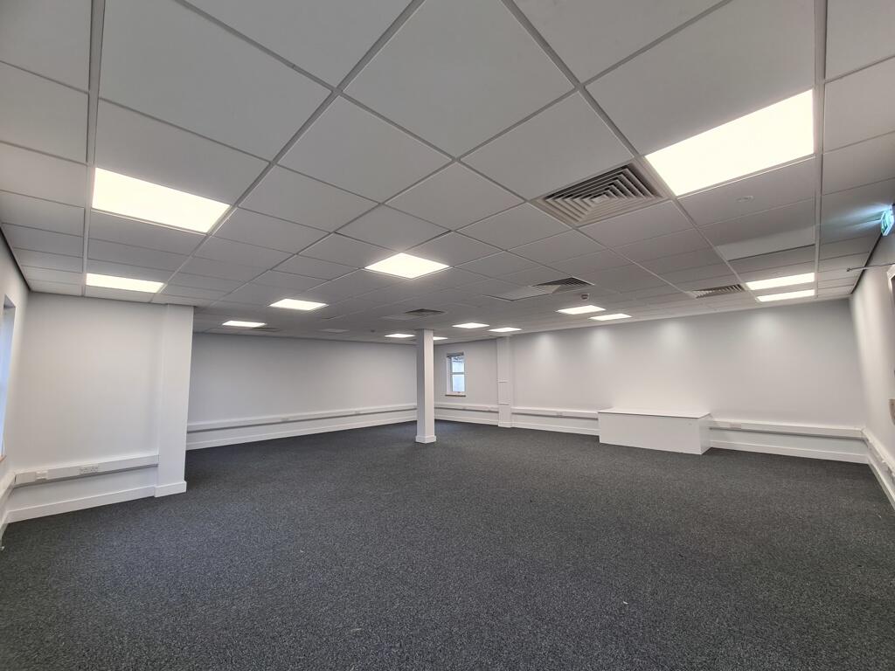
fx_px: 336
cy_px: 336
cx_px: 448
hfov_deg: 106.2
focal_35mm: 13
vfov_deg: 89.9
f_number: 2.2
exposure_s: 1/50
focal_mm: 2.2
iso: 64
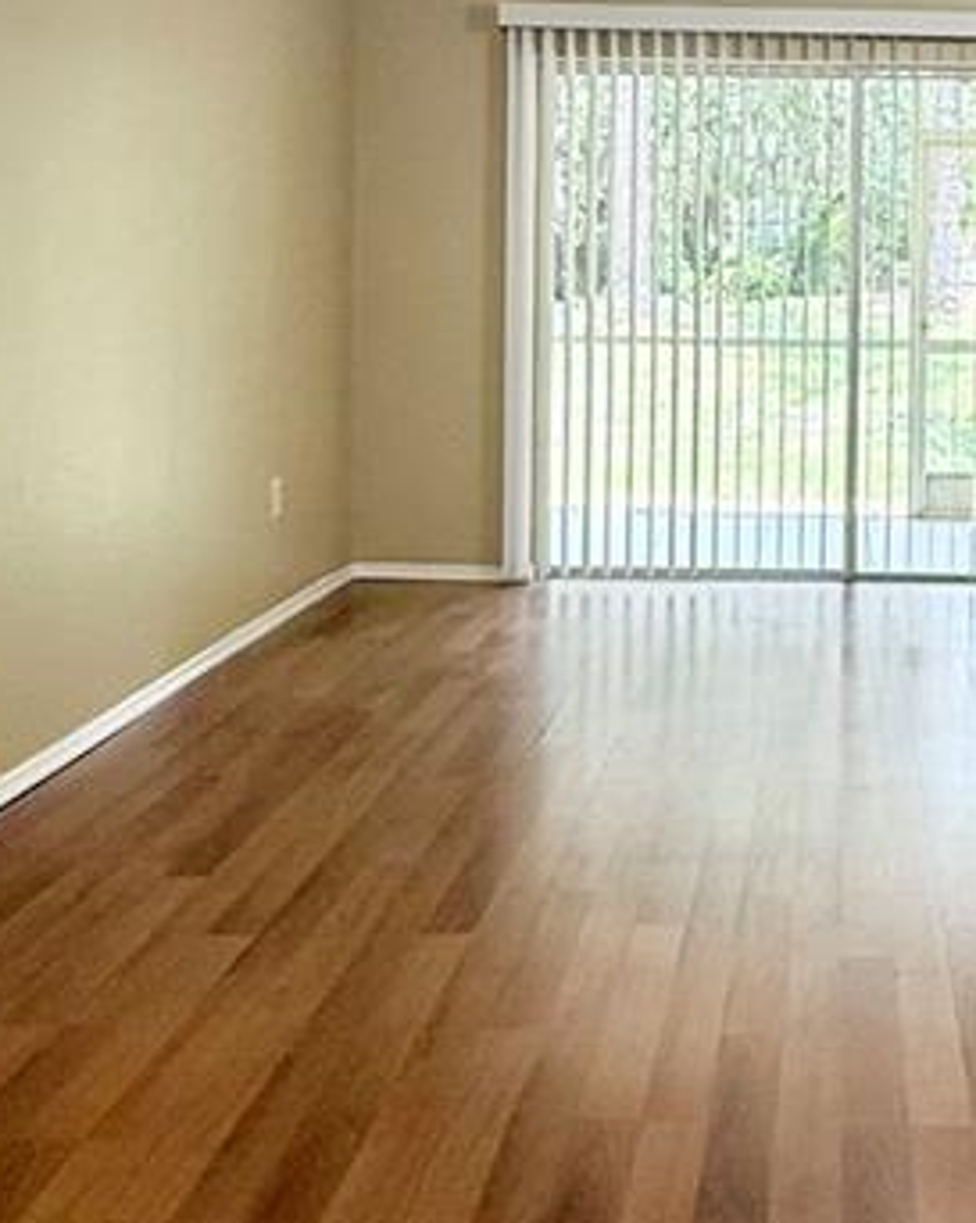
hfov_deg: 30.1
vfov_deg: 37.8
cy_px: 304
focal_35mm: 48
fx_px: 1735
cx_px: 872
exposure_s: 1/120
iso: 200
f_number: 2.2
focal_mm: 2.22
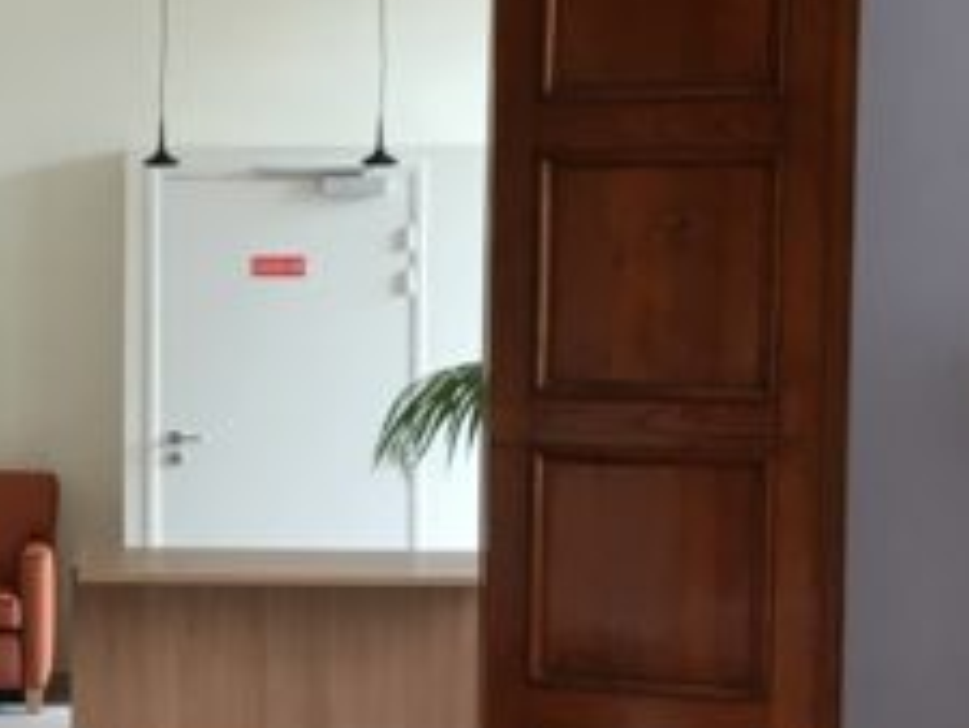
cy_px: 517
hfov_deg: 14.5
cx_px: -146
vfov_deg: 11.2
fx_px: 3697
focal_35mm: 132
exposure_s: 1/33
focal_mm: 4.15
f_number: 2.2
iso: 80
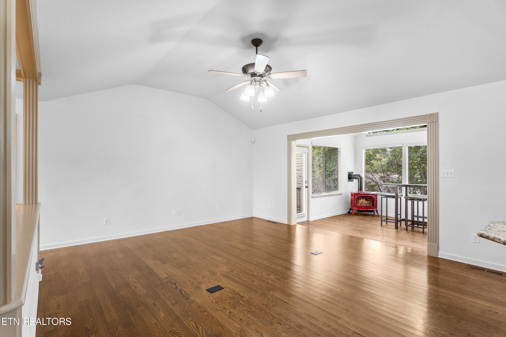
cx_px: 253
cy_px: 168
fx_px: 247
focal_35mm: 18
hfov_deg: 91.3
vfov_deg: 68.6
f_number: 8
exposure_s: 1/6
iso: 800
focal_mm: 17.6
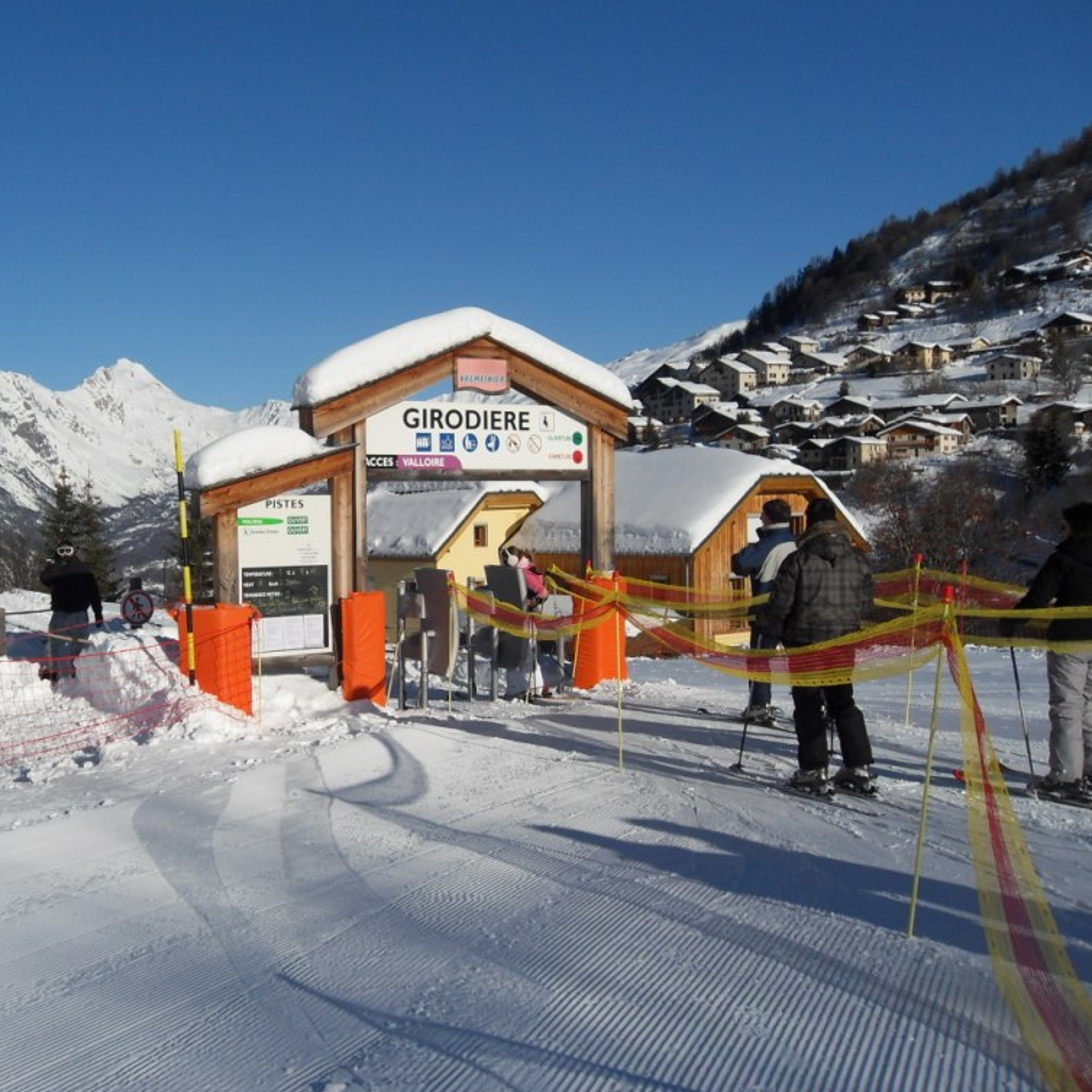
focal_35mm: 42
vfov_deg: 40.0
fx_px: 1499
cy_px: 553
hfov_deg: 39.6
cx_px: 384
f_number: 8.2
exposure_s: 1/500
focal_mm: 6.3
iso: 80
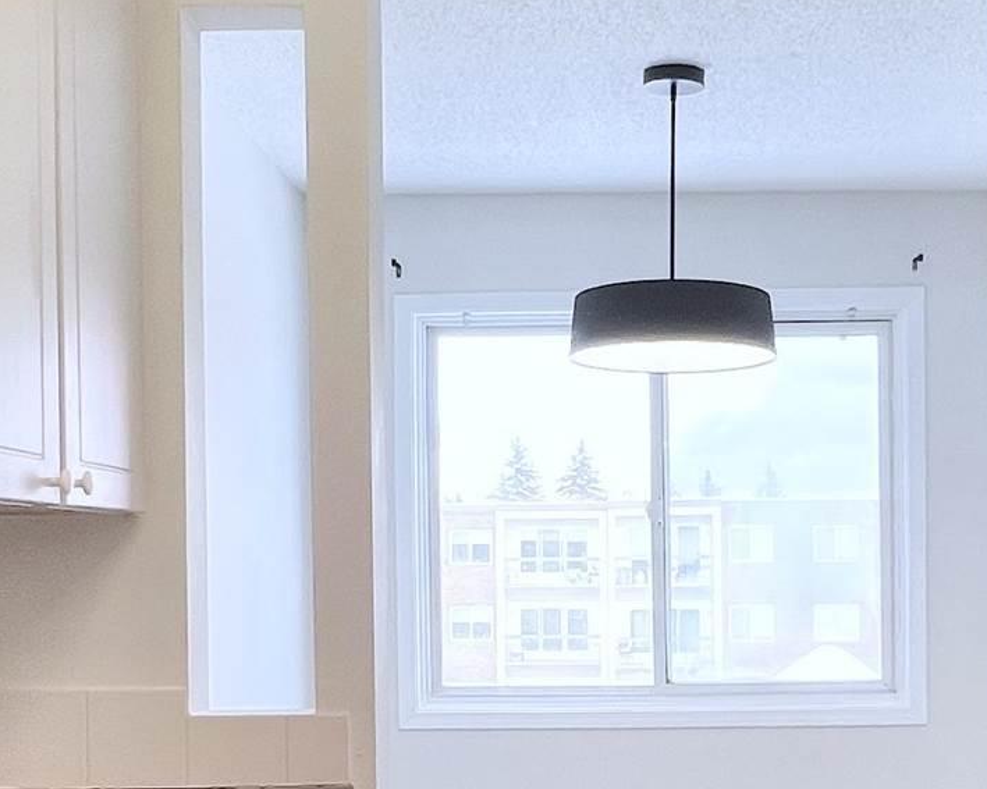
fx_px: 1606
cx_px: 665
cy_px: 611
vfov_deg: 27.2
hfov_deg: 33.8
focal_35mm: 55
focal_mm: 1.57
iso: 64
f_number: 1.8
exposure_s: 1/120
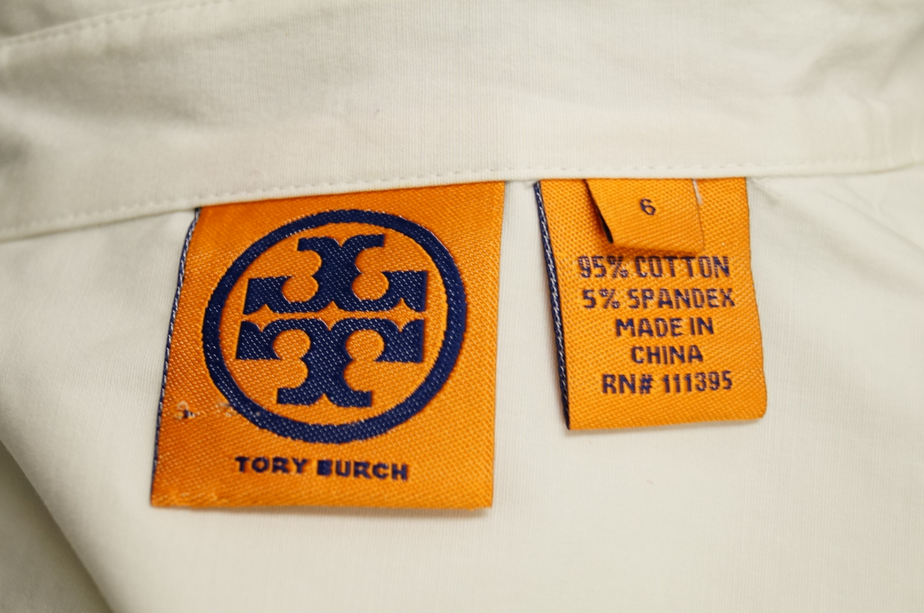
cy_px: 306
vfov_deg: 20.1
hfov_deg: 29.9
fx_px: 1730
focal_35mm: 68
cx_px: 462
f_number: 5.6
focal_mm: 45
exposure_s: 1/80
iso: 800
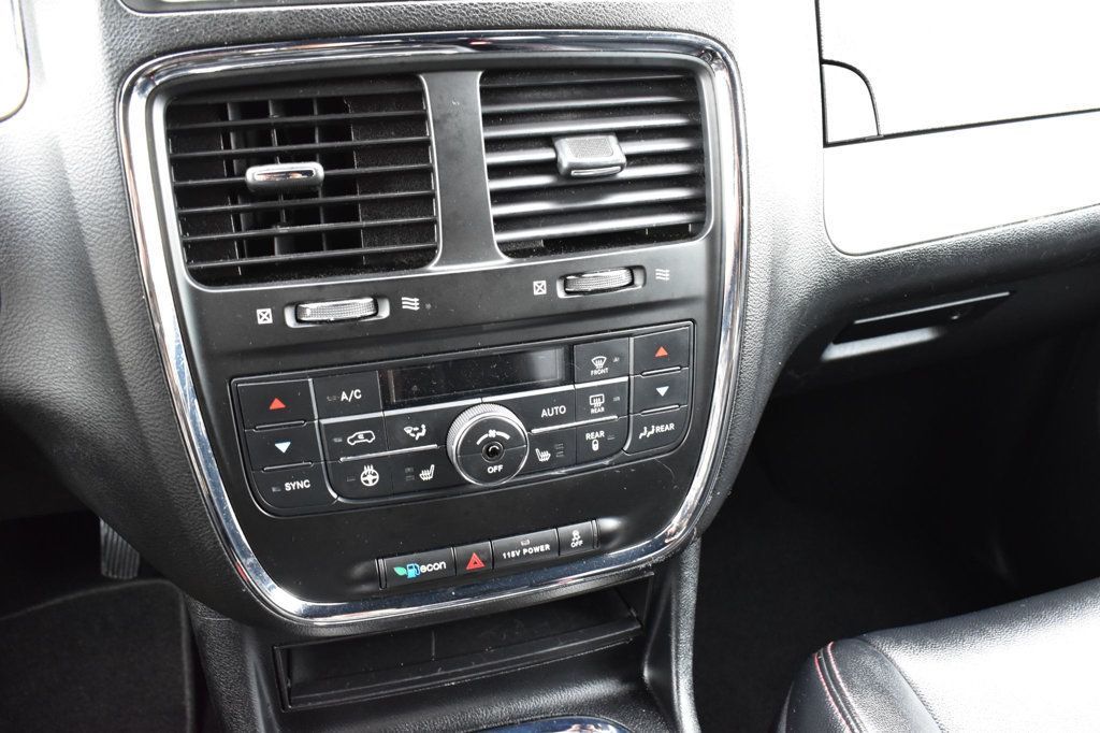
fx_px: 962
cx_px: 550
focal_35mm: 32
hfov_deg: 59.5
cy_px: 366
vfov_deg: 41.7
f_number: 6.3
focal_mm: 21
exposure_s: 1/15
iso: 1400
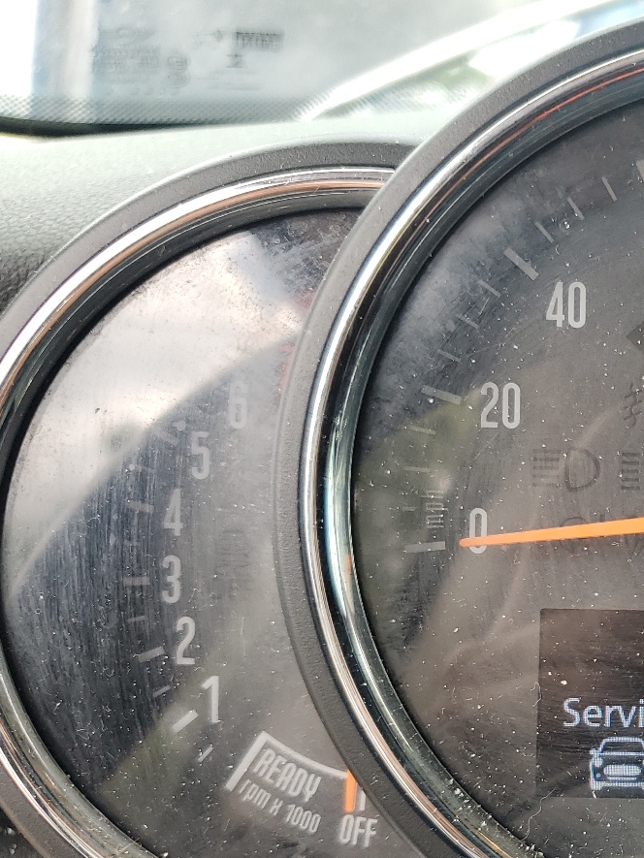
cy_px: 573
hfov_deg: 27.3
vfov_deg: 39.9
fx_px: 1166
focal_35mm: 47
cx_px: 766
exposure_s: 1/204
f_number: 1.5
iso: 50
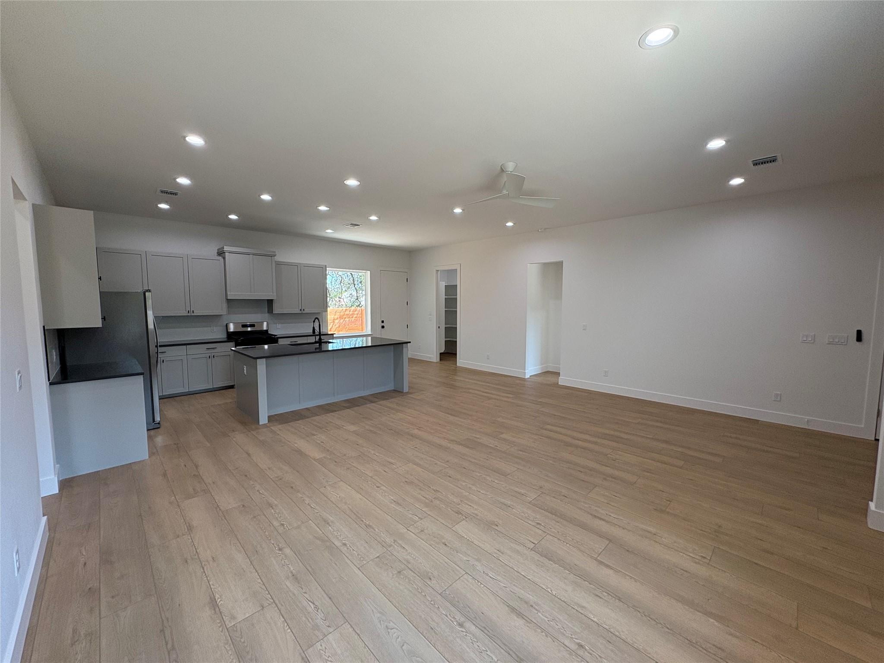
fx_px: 358
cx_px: 442
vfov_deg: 85.7
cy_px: 332
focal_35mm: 14
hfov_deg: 102.1
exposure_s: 1/135
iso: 100
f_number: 2.2
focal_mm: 2.22
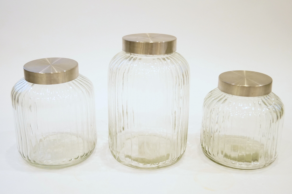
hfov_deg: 46.5
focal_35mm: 42
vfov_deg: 31.8
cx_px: 146
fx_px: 340
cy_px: 97
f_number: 4.5
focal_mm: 28
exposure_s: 1/60
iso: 2000
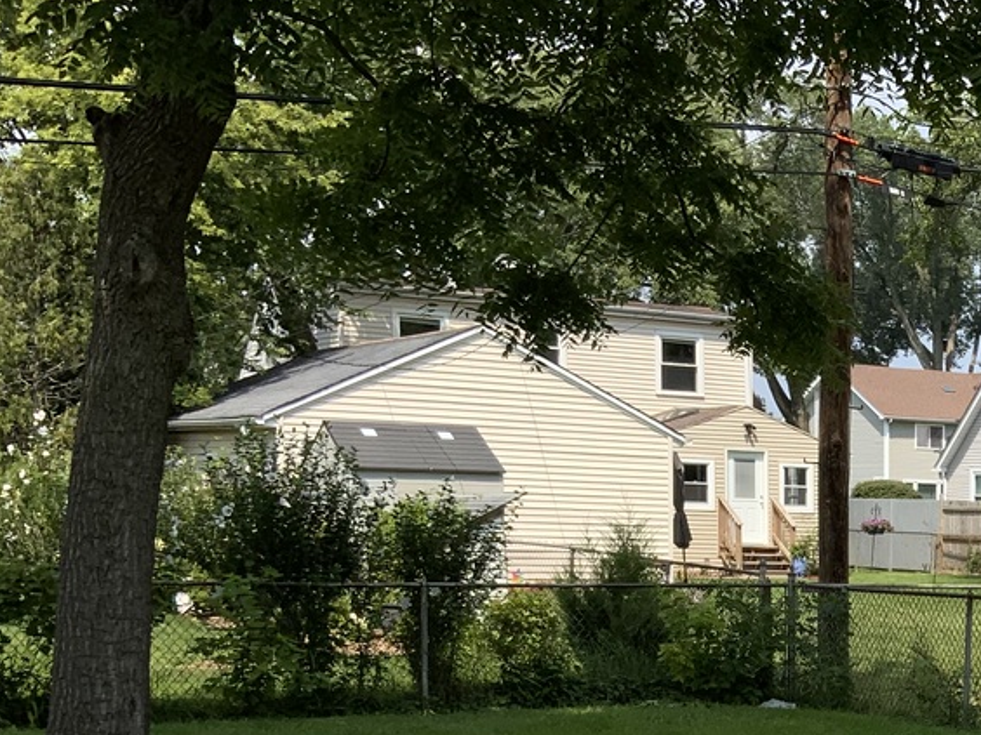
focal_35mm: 74
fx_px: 2097
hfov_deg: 24.0
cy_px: 791
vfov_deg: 19.2
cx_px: 1167
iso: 16
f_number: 1.8
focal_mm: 3
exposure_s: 1/1311
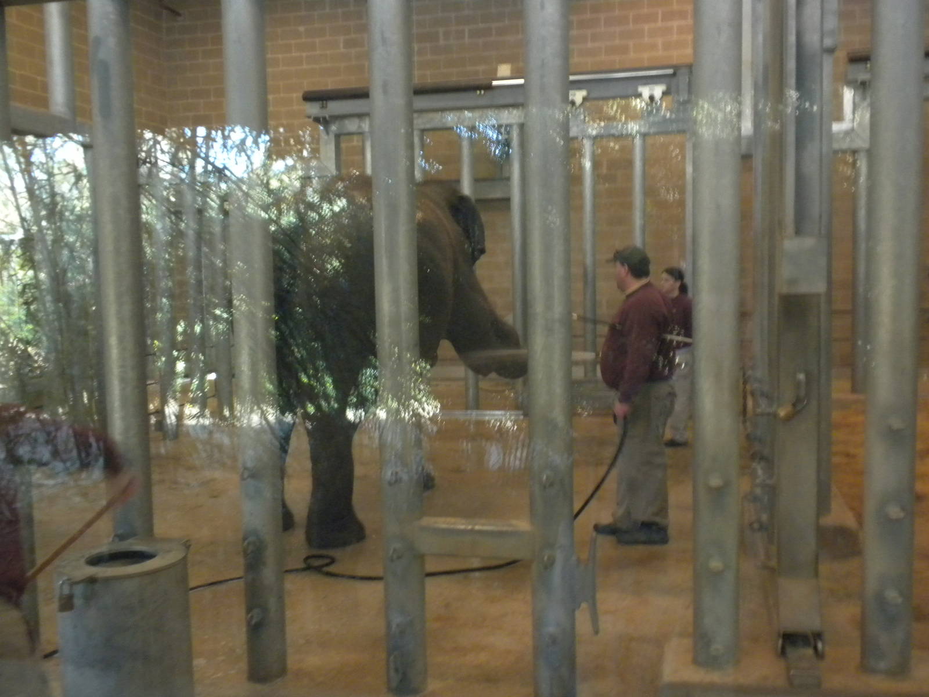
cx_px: 464
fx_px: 993
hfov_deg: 50.1
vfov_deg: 38.7
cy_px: 348
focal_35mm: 37
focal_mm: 6.6
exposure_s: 1/22
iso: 400
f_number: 3.5
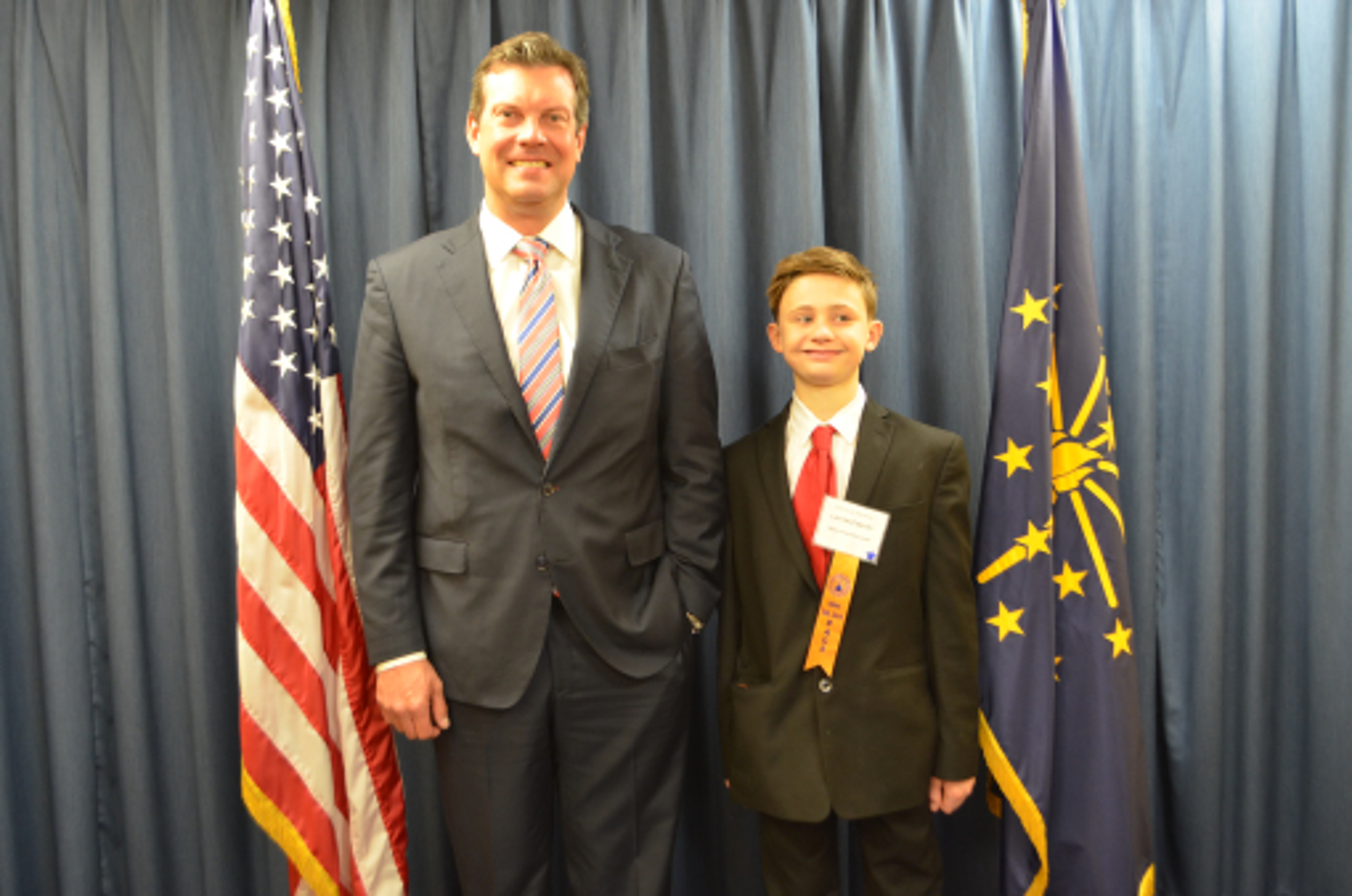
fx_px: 1349
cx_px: 676
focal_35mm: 36
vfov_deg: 36.7
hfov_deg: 53.2
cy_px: 448
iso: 800
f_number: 4
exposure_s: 1/15
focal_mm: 24
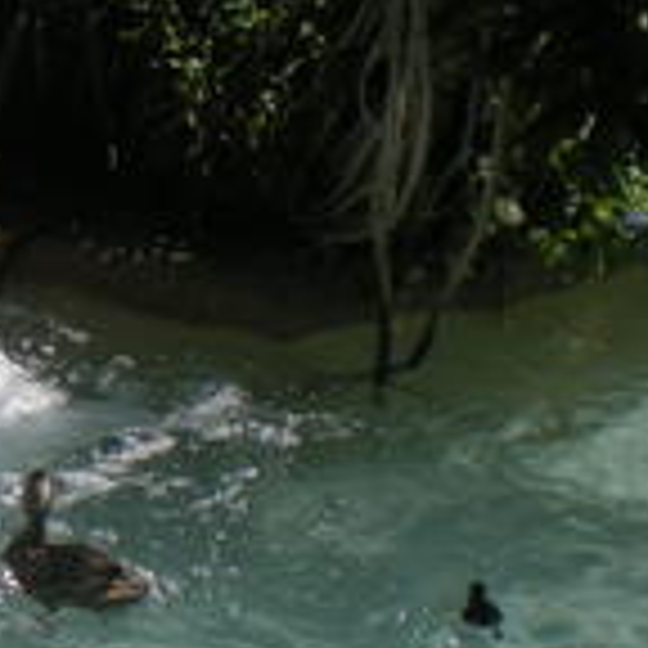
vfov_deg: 11.6
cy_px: 608
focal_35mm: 149
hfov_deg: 11.2
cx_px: -396
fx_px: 3156
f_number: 4.6
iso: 64
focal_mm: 6.3
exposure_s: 1/470
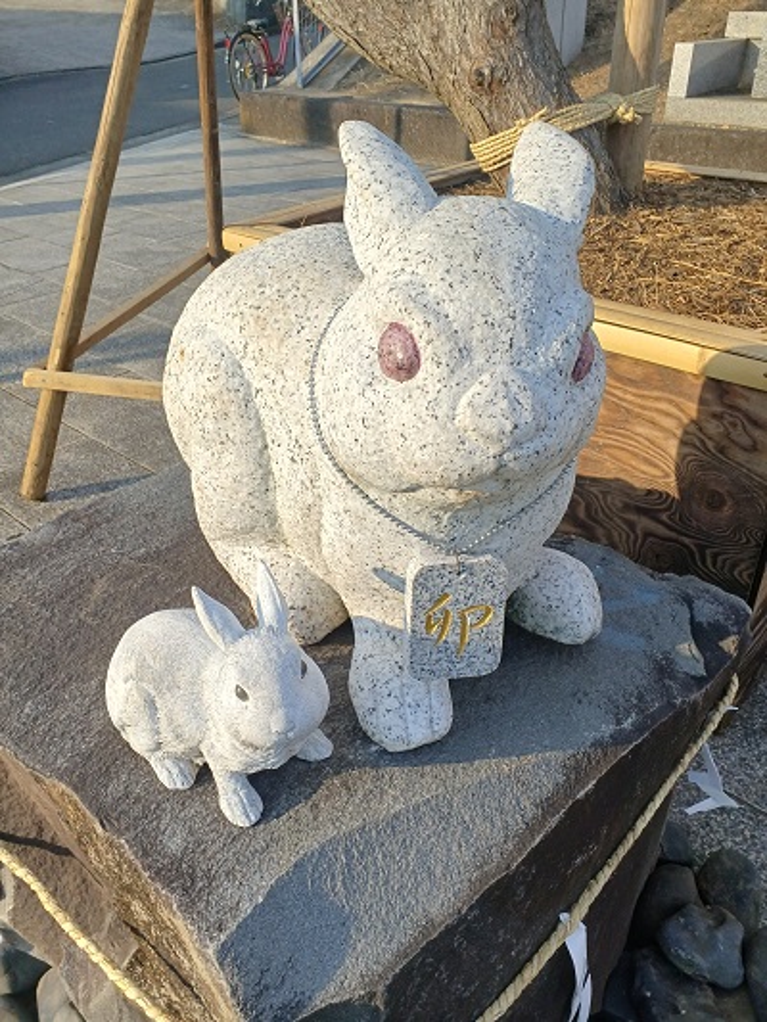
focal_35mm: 27
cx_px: 384
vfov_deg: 65.3
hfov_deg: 51.4
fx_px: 797
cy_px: 511
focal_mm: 3.58
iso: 32
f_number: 1.9
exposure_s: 1/899
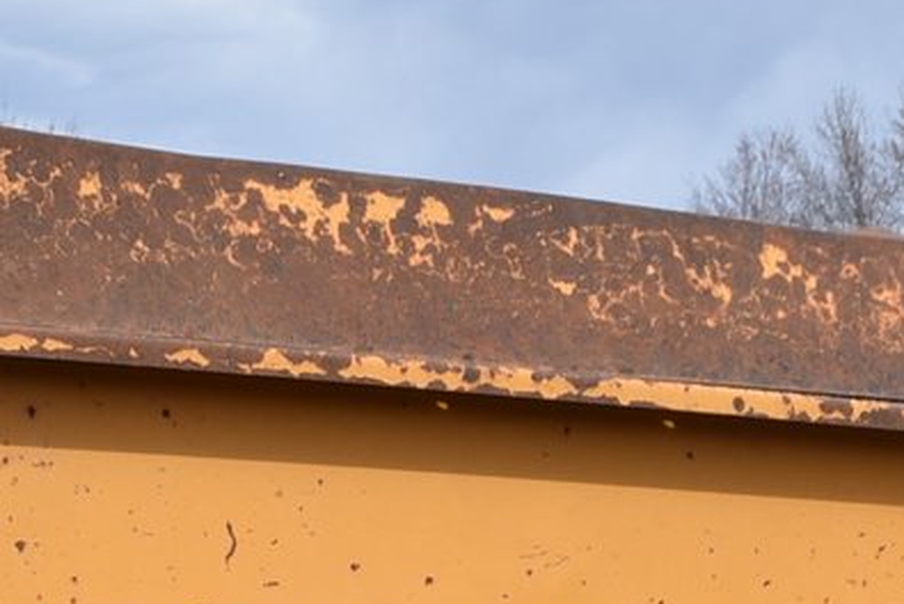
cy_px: 1122
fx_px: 3242
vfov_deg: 10.0
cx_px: 442
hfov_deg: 15.9
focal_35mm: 129
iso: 110
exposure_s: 1/250
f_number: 8
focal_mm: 20
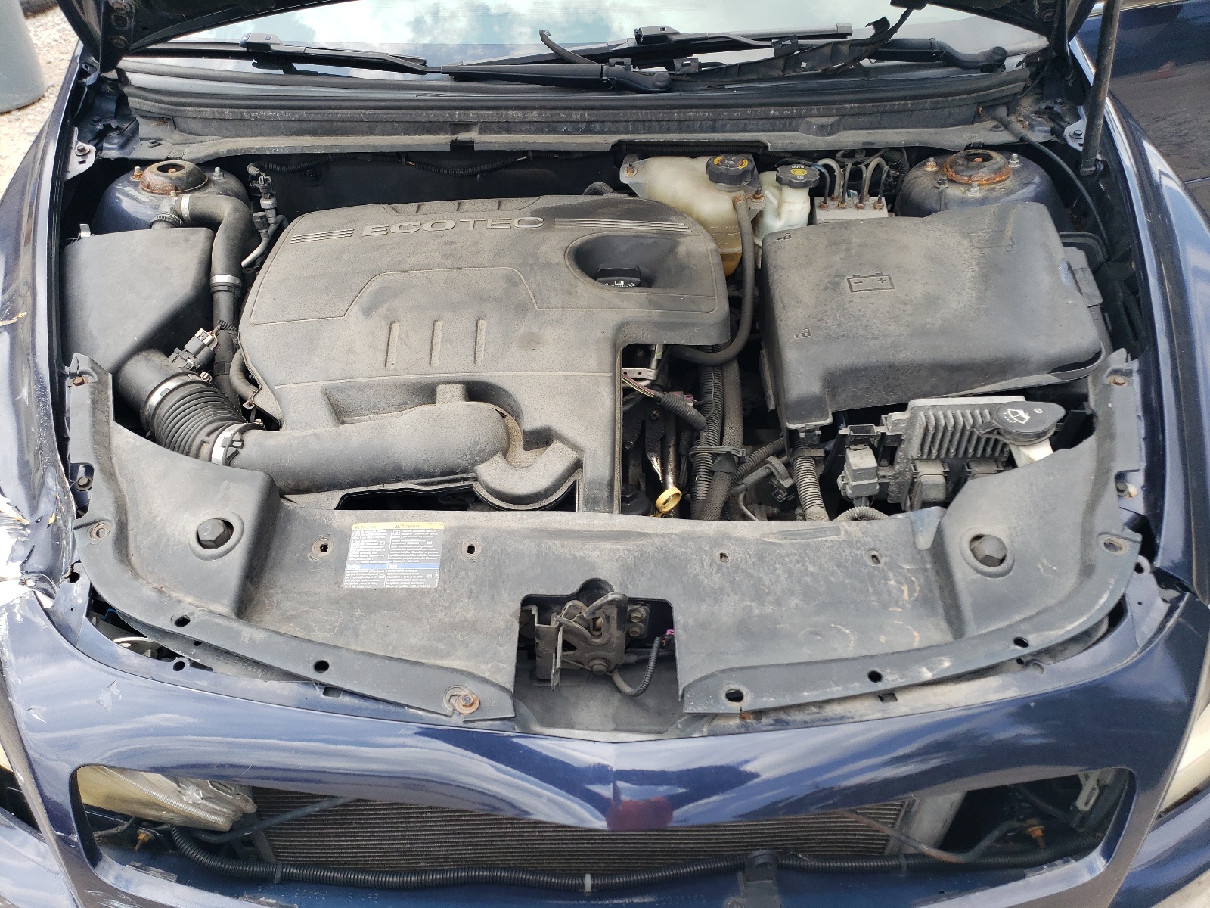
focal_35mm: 26
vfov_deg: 53.1
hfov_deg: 67.3
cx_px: 605
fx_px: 909
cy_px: 454
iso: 50
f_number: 1.5
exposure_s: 1/667
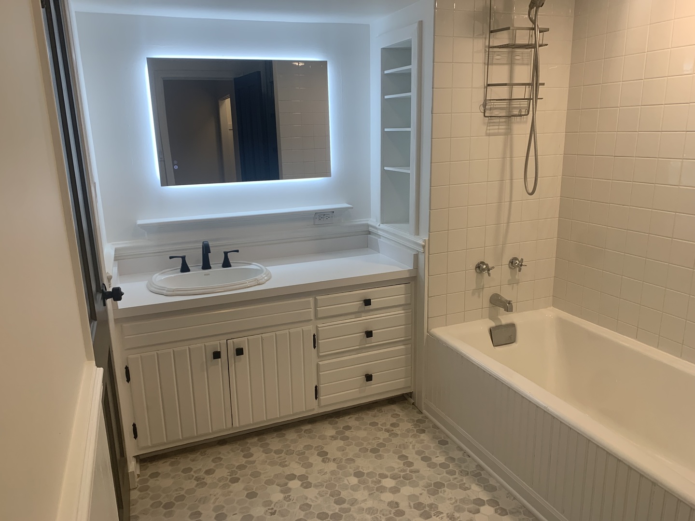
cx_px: 348
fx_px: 522
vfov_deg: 53.1
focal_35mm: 26
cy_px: 260
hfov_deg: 67.3
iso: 64
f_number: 1.8
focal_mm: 4.25
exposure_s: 1/120
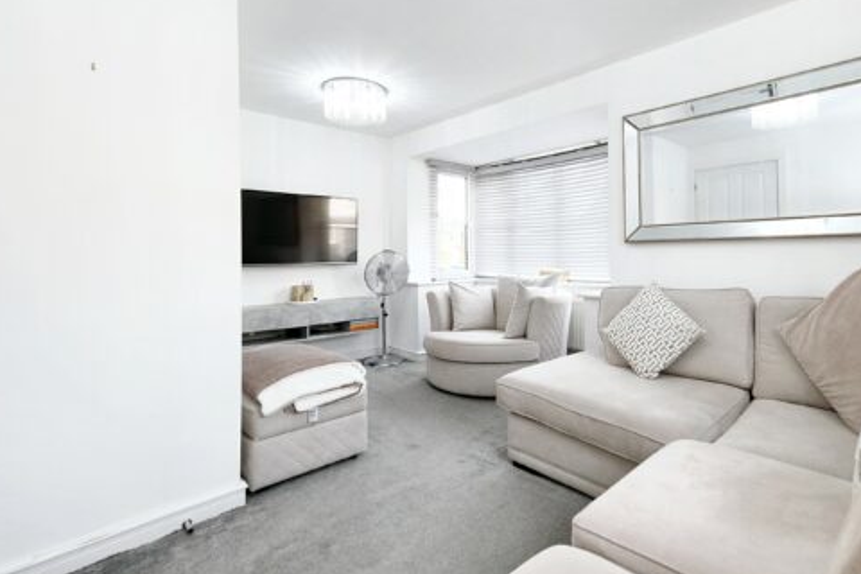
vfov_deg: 67.0
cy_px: 246
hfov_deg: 89.4
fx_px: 430
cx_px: 493
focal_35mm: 18
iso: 500
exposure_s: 1/60
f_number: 4
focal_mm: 10
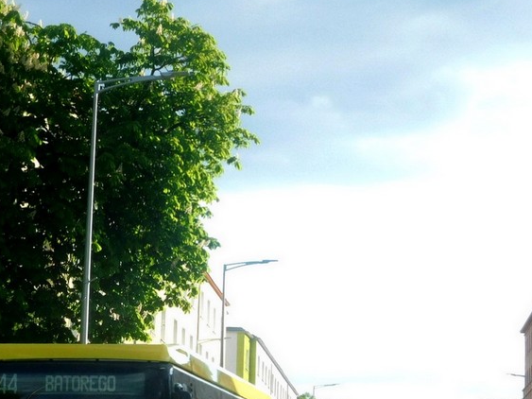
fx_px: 1352
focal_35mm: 88
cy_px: 309
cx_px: 155
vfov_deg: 16.7
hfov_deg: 22.1
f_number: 4.2
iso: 125
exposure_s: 1/250
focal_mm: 9.8
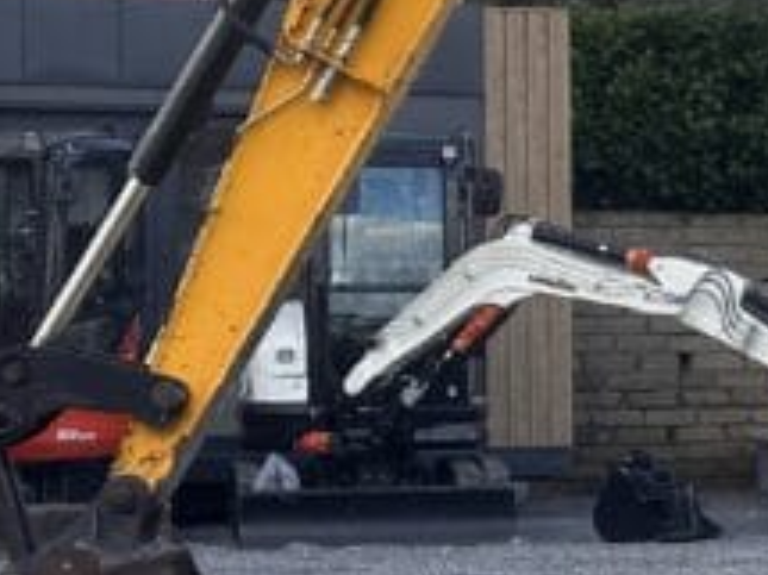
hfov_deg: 9.4
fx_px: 4457
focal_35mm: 201
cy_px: 370
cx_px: 1368
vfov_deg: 7.4
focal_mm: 6.86
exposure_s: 1/767
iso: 64
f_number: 1.78
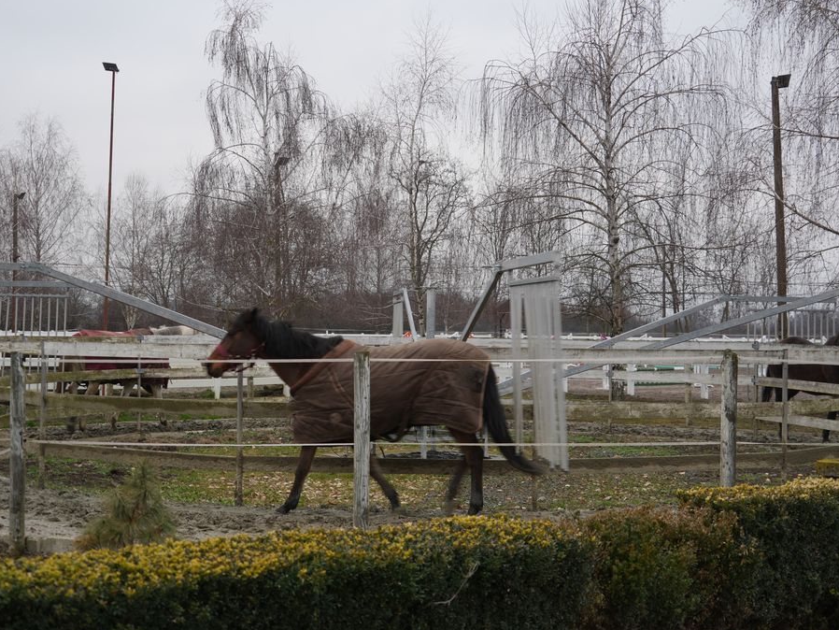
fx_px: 1382
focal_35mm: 57
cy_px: 315
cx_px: 431
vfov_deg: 25.7
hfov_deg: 33.8
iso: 100
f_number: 5
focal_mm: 52
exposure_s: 1/60
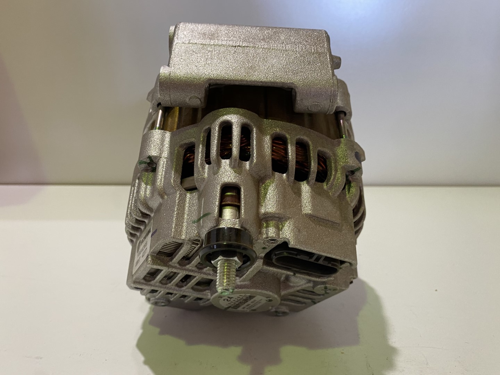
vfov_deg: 53.1
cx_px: 250
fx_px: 376
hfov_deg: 67.3
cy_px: 188
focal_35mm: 26
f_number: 1.8
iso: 160
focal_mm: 4.25
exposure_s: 1/50
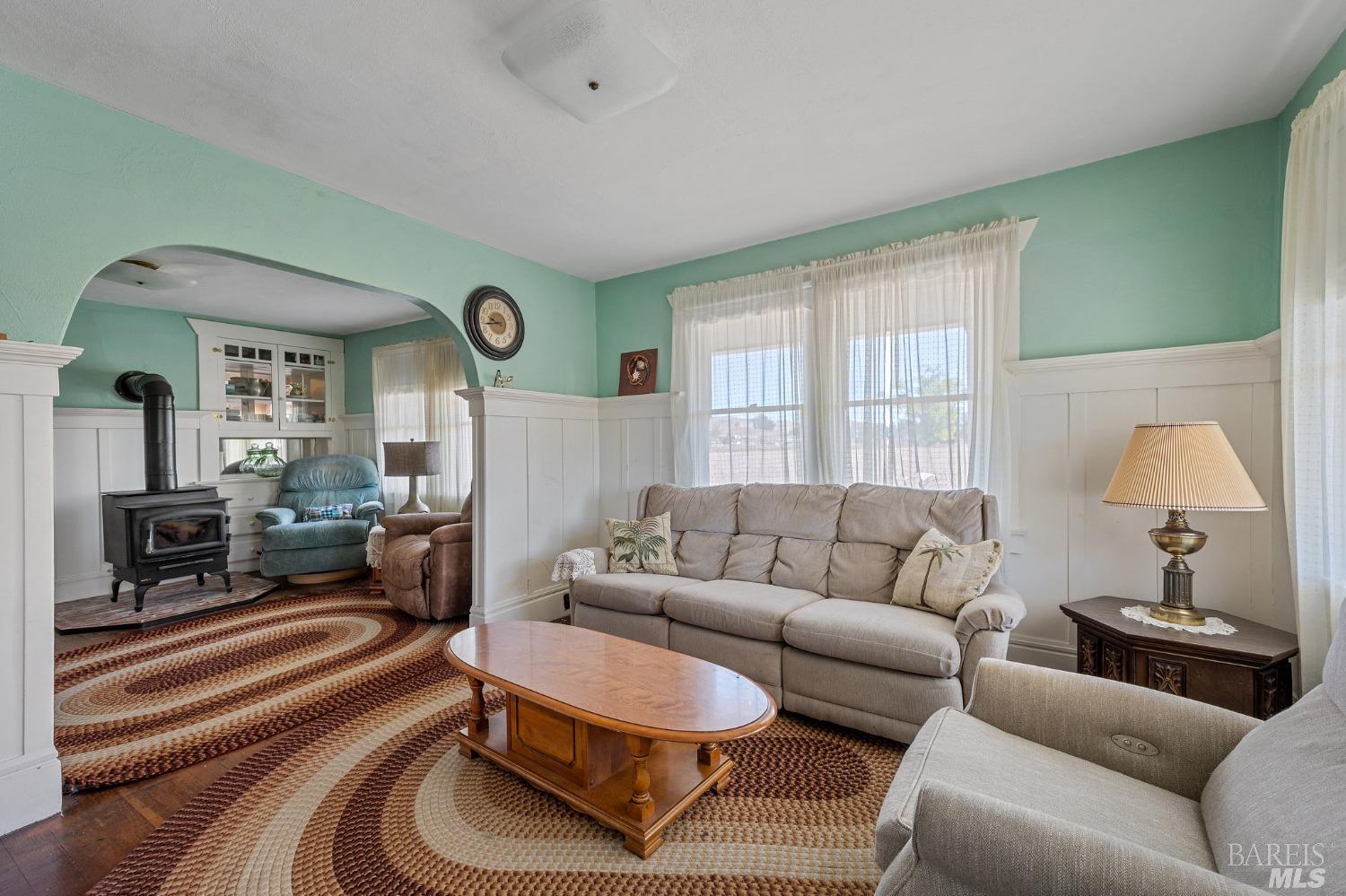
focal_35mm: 15
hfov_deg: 100.4
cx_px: 673
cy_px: 448
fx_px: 561
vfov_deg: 77.3
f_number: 8
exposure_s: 1/2.5
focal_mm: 15
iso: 100
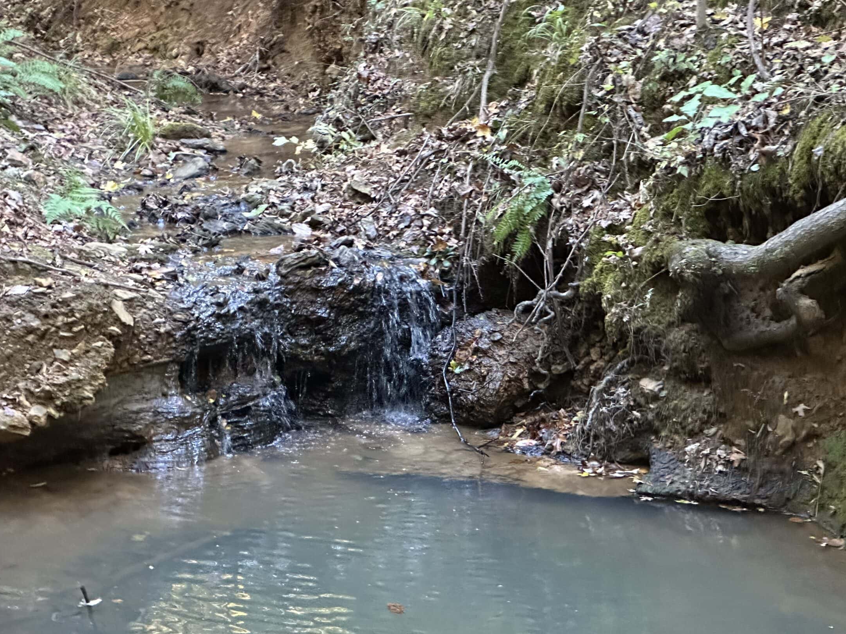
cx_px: 403
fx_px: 2224
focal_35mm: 91
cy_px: 343
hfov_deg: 21.5
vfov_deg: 16.2
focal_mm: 9
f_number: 2.8
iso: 1250
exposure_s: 1/41
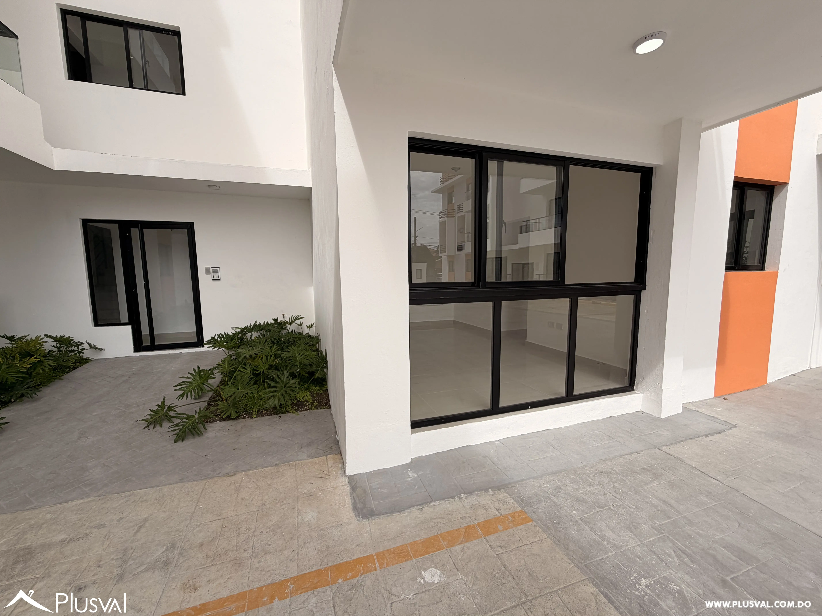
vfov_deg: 85.7
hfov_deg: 102.1
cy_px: 308
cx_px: 411
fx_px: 332
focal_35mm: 14
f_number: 2.2
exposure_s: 1/864
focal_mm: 2.22
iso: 20
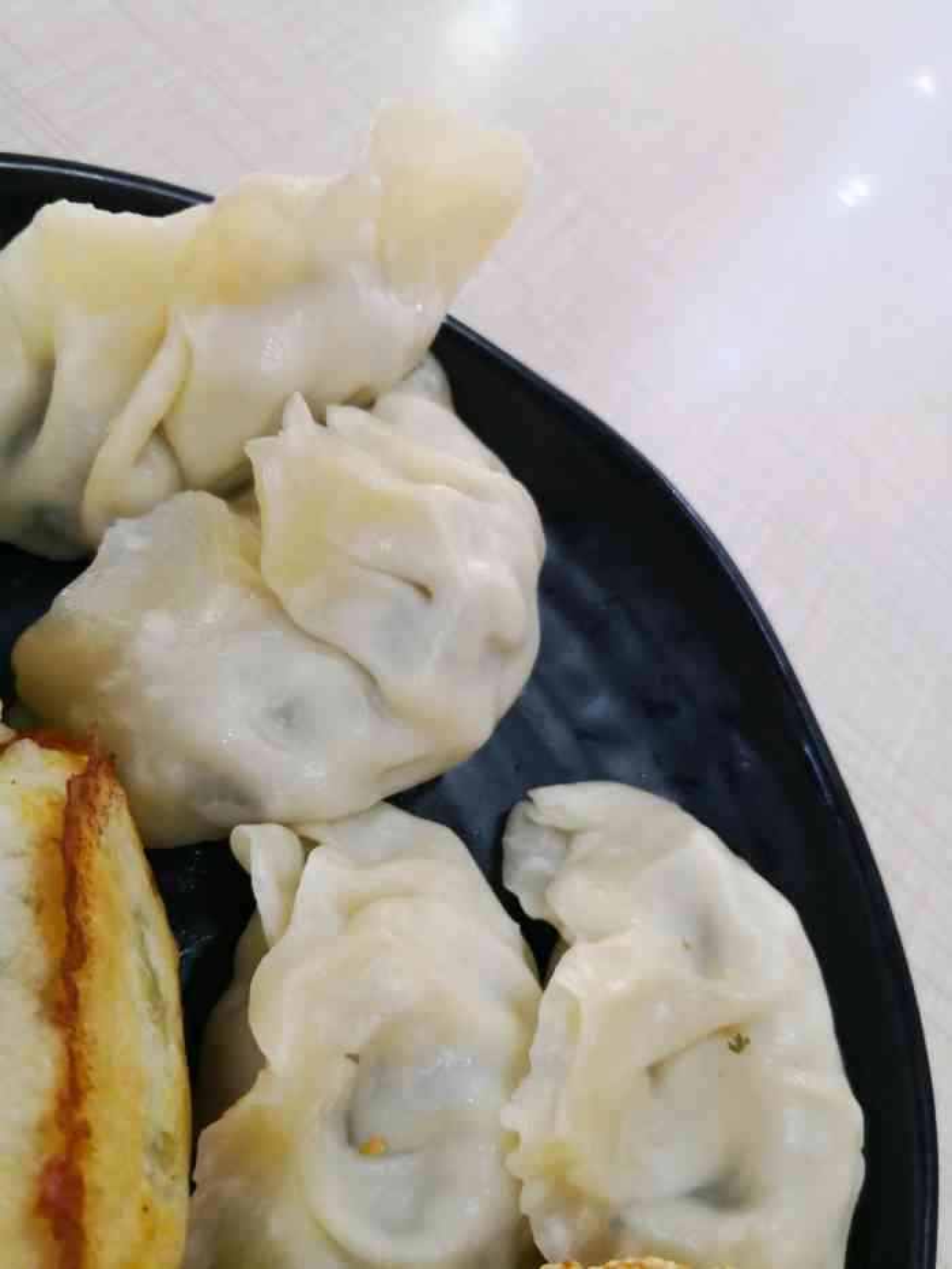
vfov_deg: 65.3
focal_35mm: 27
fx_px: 990
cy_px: 634
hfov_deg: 51.4
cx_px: 476
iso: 200
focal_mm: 3.95
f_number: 1.6
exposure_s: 1/50
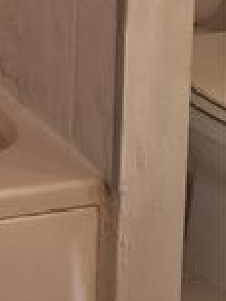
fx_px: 1036
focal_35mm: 119
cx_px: -357
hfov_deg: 10.4
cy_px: -336
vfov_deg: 13.6
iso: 320
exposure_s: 1/33
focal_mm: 5.54
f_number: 1.8
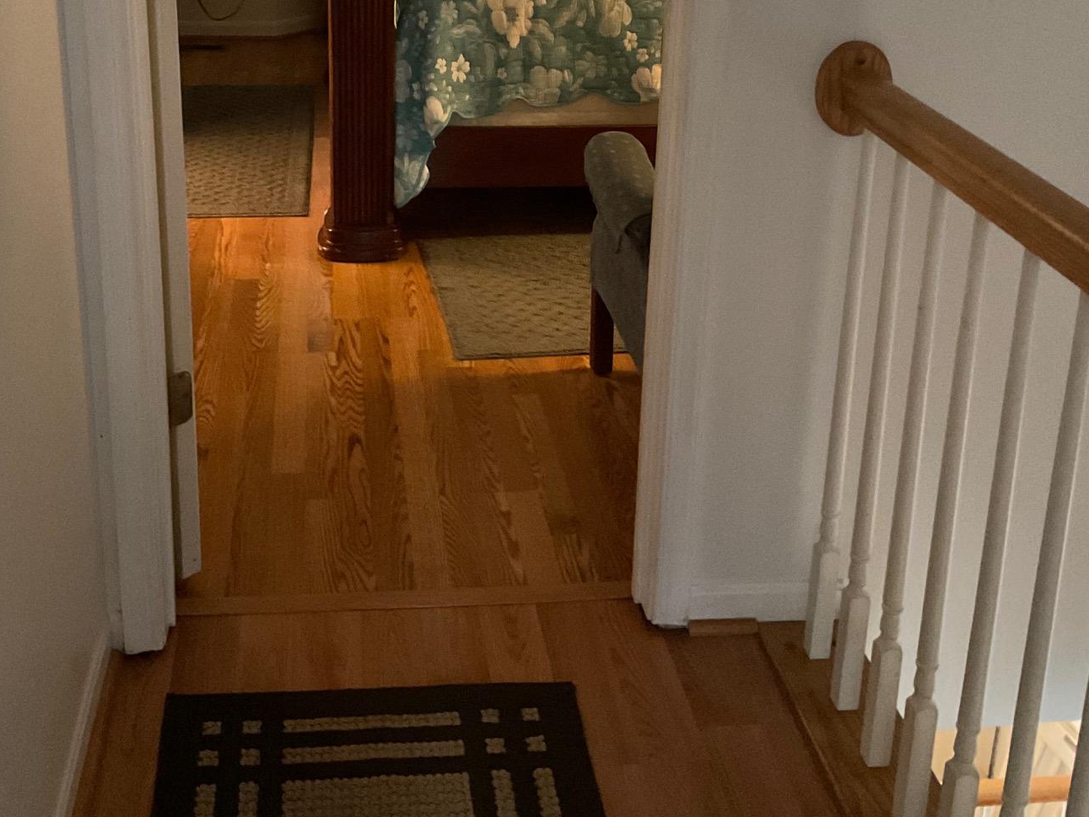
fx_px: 1447
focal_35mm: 46
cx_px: 475
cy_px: 176
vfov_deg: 30.8
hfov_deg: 41.2
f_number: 1.8
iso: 500
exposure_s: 1/30
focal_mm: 3
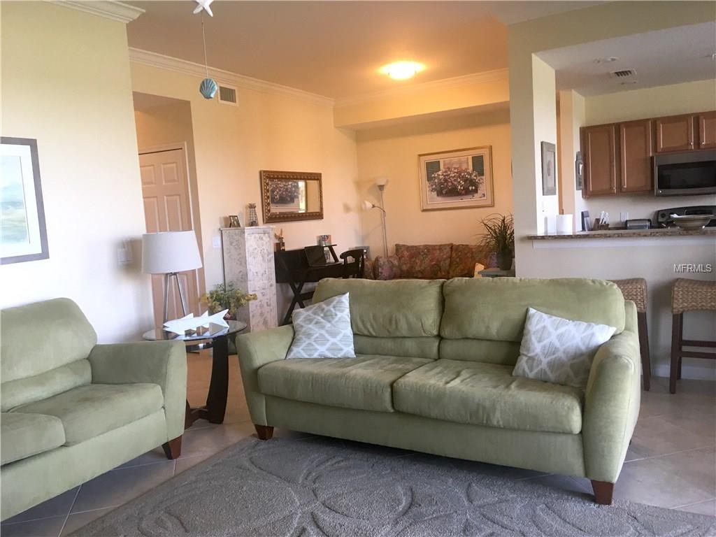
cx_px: 358
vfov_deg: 48.2
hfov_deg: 61.7
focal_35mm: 29
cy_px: 268
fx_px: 600
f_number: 2.2
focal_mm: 4.15
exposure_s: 1/30
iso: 80
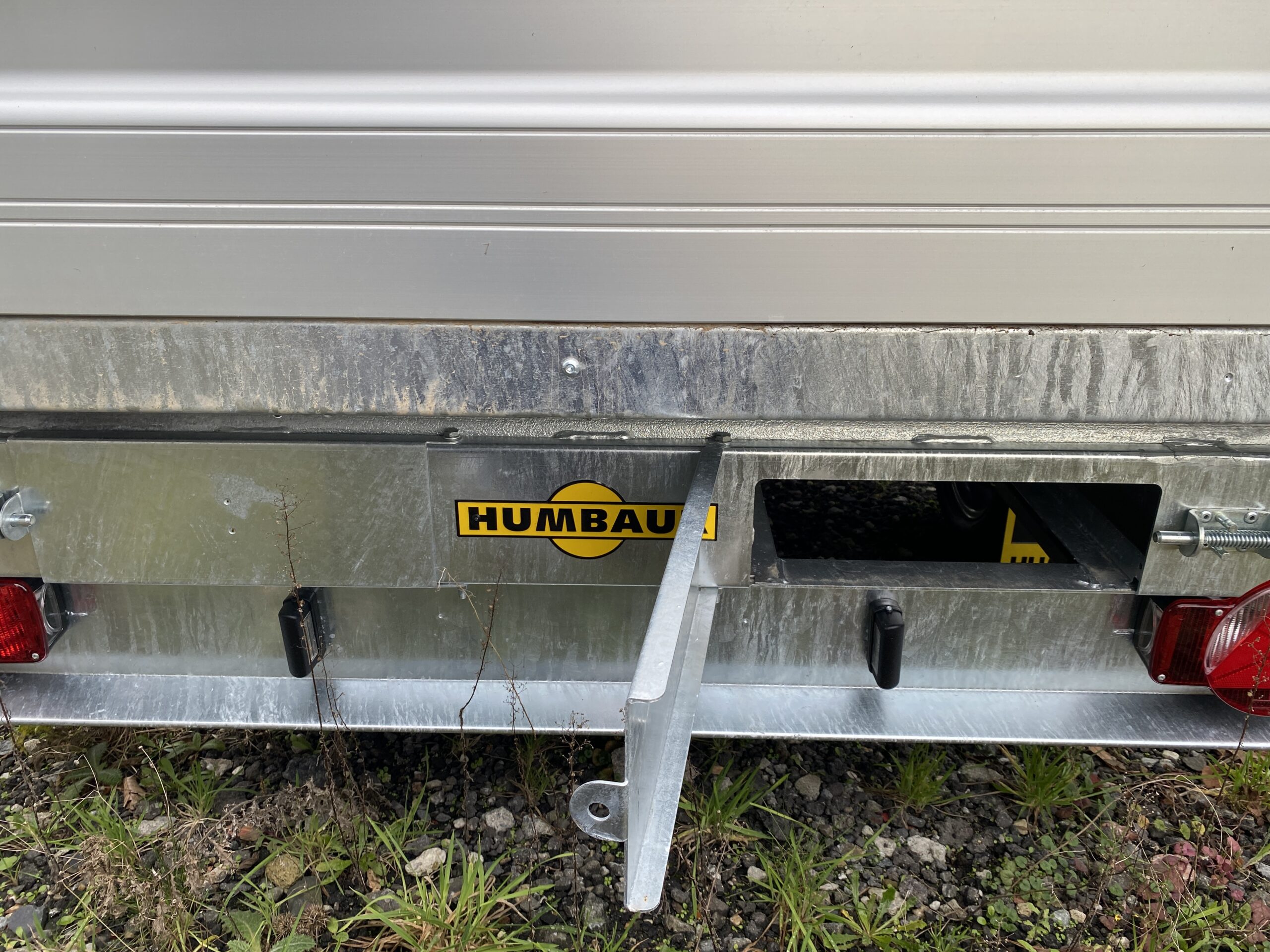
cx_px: 635
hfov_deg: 67.3
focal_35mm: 26
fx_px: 954
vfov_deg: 53.1
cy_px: 476
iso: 32
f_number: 1.8
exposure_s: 1/154
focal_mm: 4.25
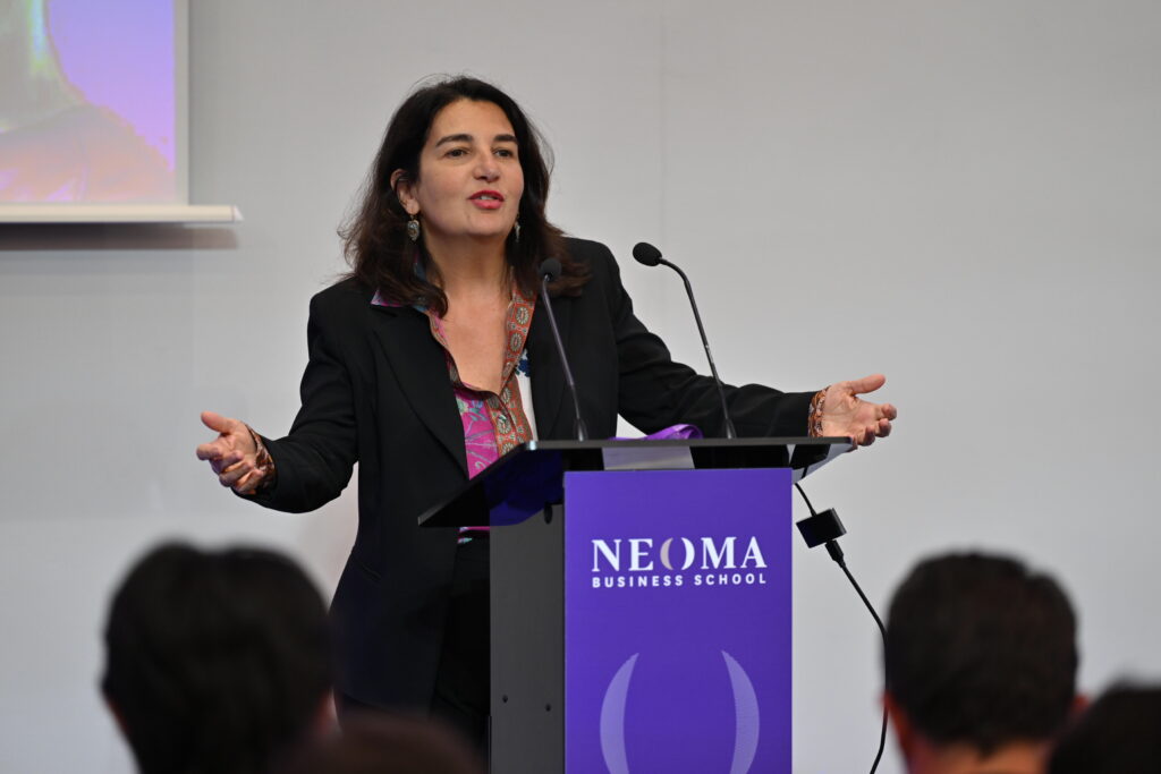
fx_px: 6450
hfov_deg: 10.3
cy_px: 387
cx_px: 580
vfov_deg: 6.9
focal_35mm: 200
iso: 720
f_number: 2.8
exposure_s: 1/250
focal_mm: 200
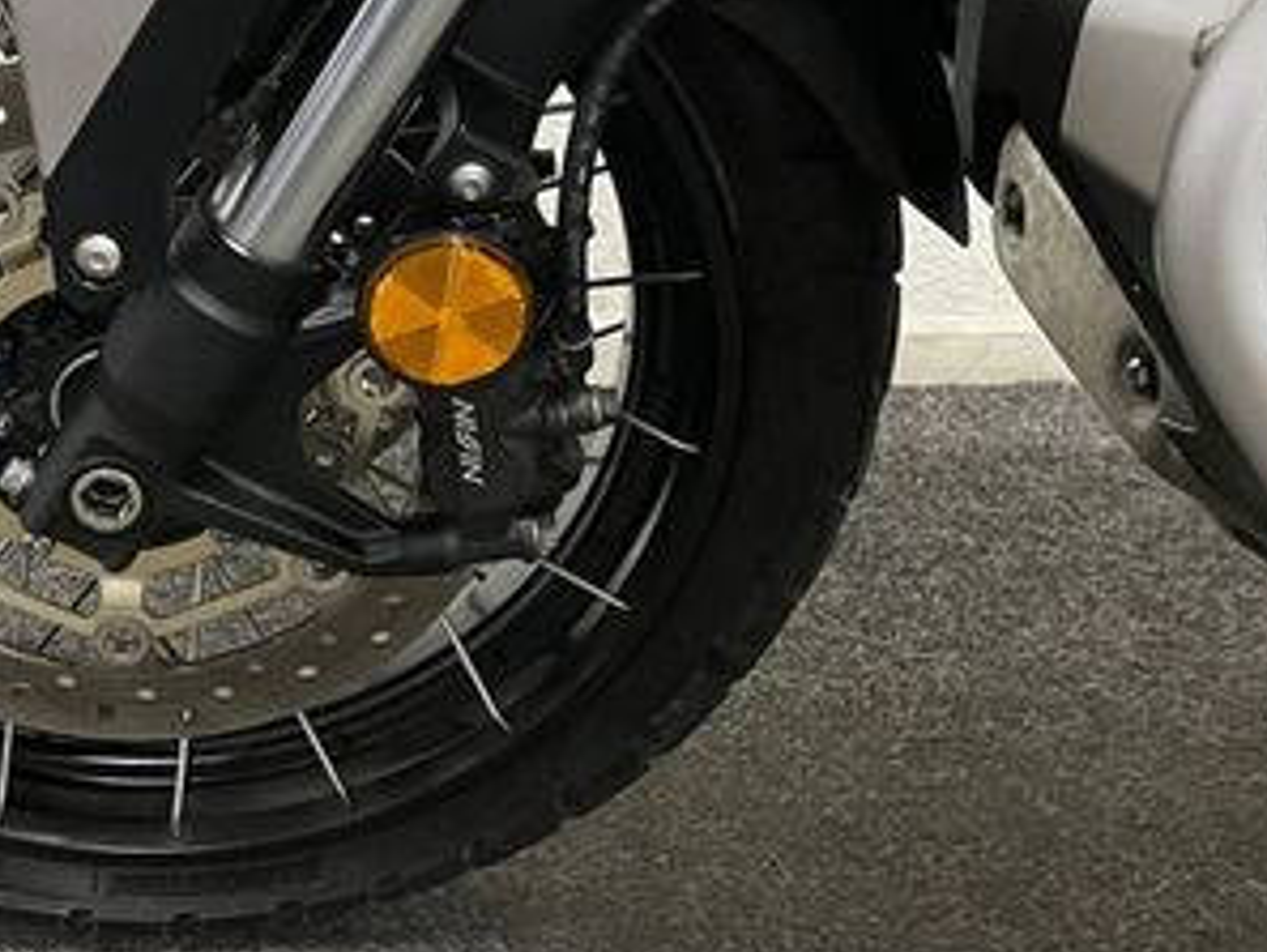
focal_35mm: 56
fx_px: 2051
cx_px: 166
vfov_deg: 25.8
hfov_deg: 32.9
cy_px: 256
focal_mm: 5.1
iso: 400
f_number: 1.6
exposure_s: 1/50
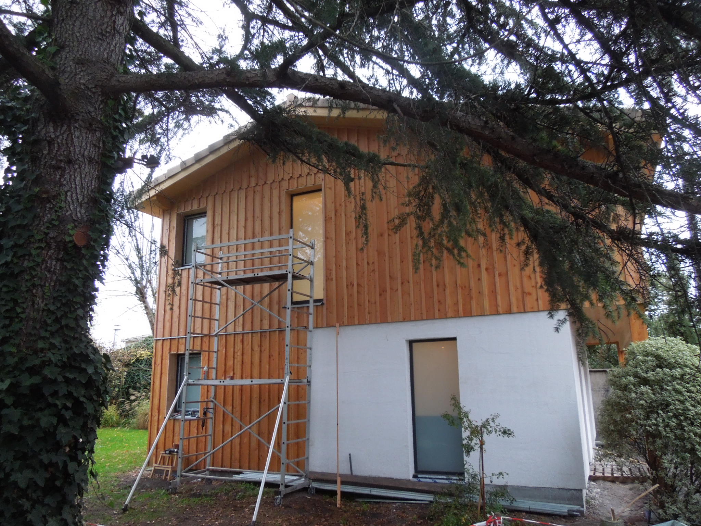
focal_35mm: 25
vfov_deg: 54.9
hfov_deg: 69.4
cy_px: 263
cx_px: 350
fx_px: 506
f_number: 3.3
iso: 400
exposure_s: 1/20
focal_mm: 4.5
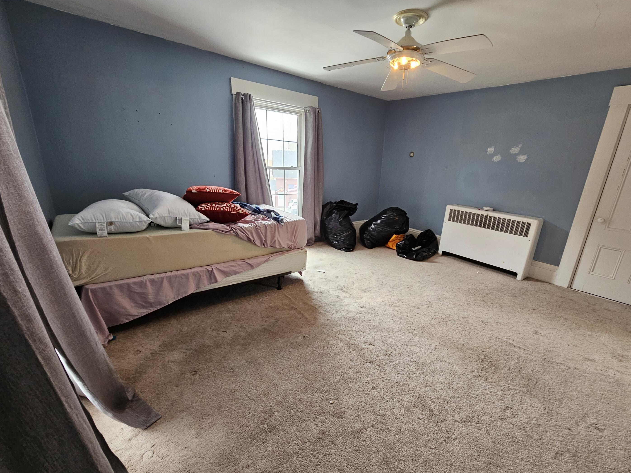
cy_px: 252
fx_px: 255
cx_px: 336
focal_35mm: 14
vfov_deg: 85.5
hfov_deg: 101.9
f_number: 2.2
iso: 250
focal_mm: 2.2
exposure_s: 1/60
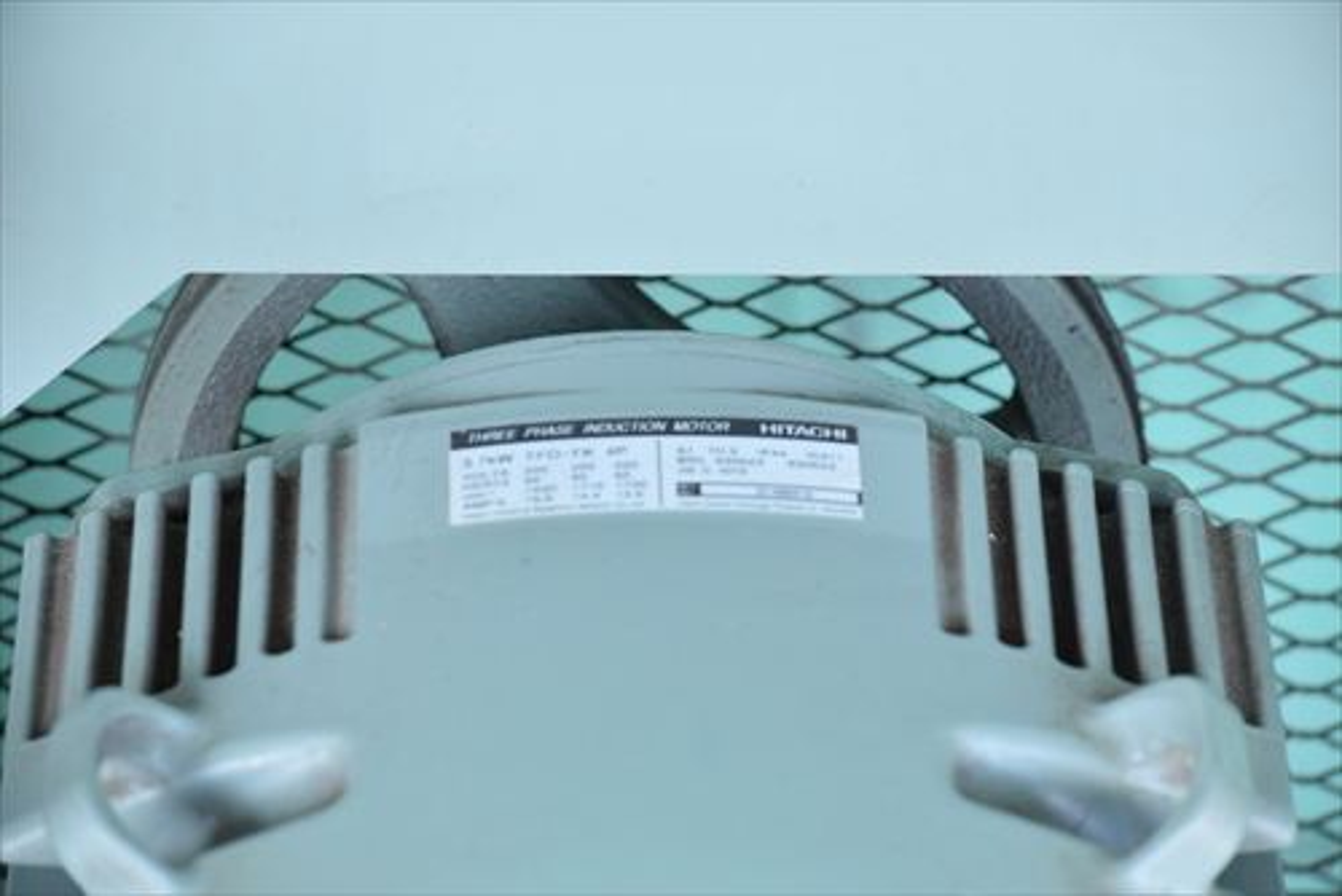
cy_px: 448
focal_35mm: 138
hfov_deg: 14.9
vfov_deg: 10.0
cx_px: 671
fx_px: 5147
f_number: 6.3
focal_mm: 92
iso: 1250
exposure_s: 1/250
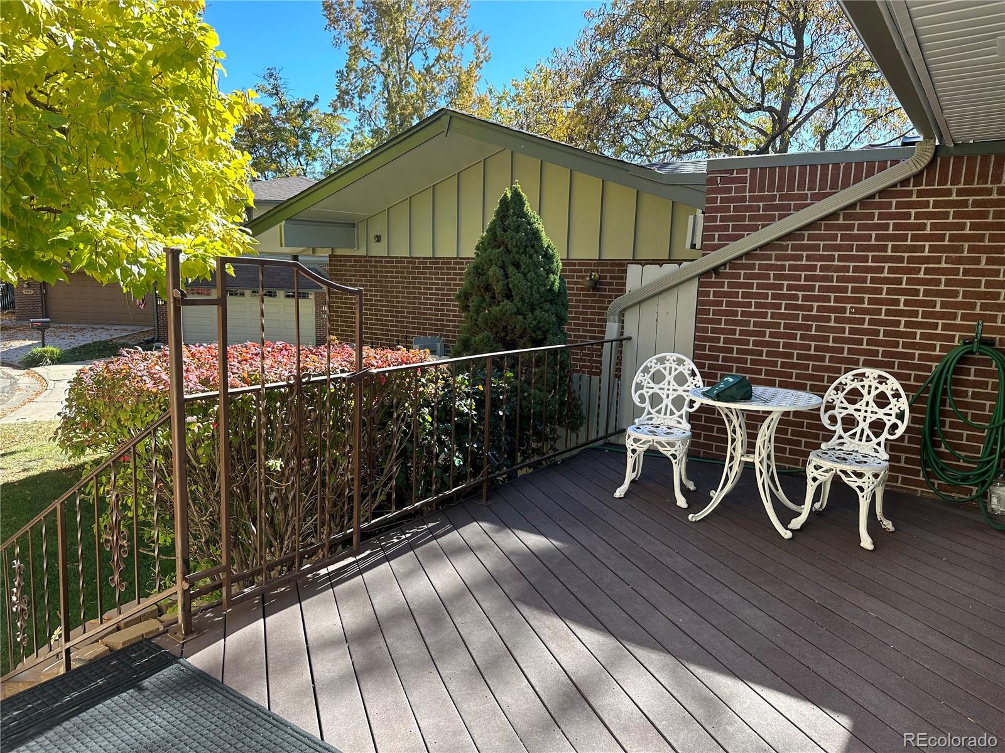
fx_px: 697
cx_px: 502
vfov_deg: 56.8
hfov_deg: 71.6
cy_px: 376
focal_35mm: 24
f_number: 1.78
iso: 80
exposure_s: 1/642
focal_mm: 6.86
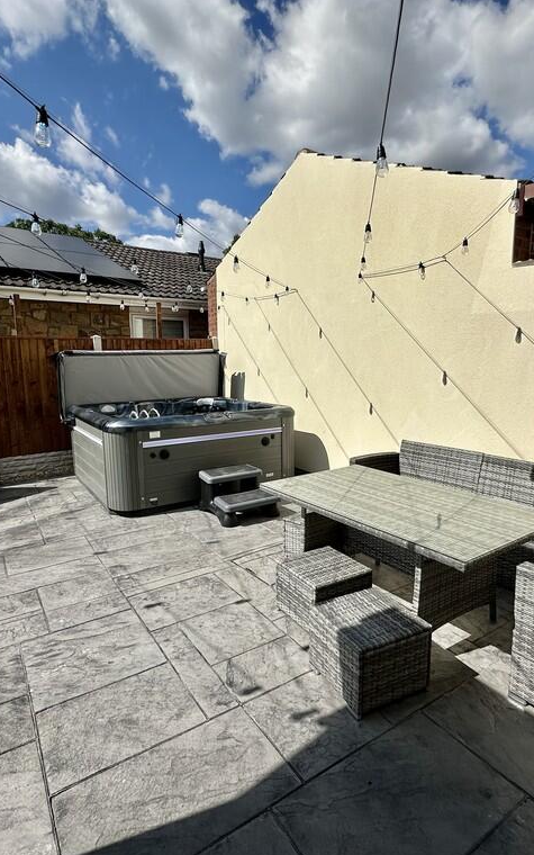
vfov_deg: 85.1
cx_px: 273
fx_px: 466
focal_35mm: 20
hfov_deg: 59.6
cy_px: 430
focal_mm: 2.22
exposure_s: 1/5051
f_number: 2.2
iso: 50
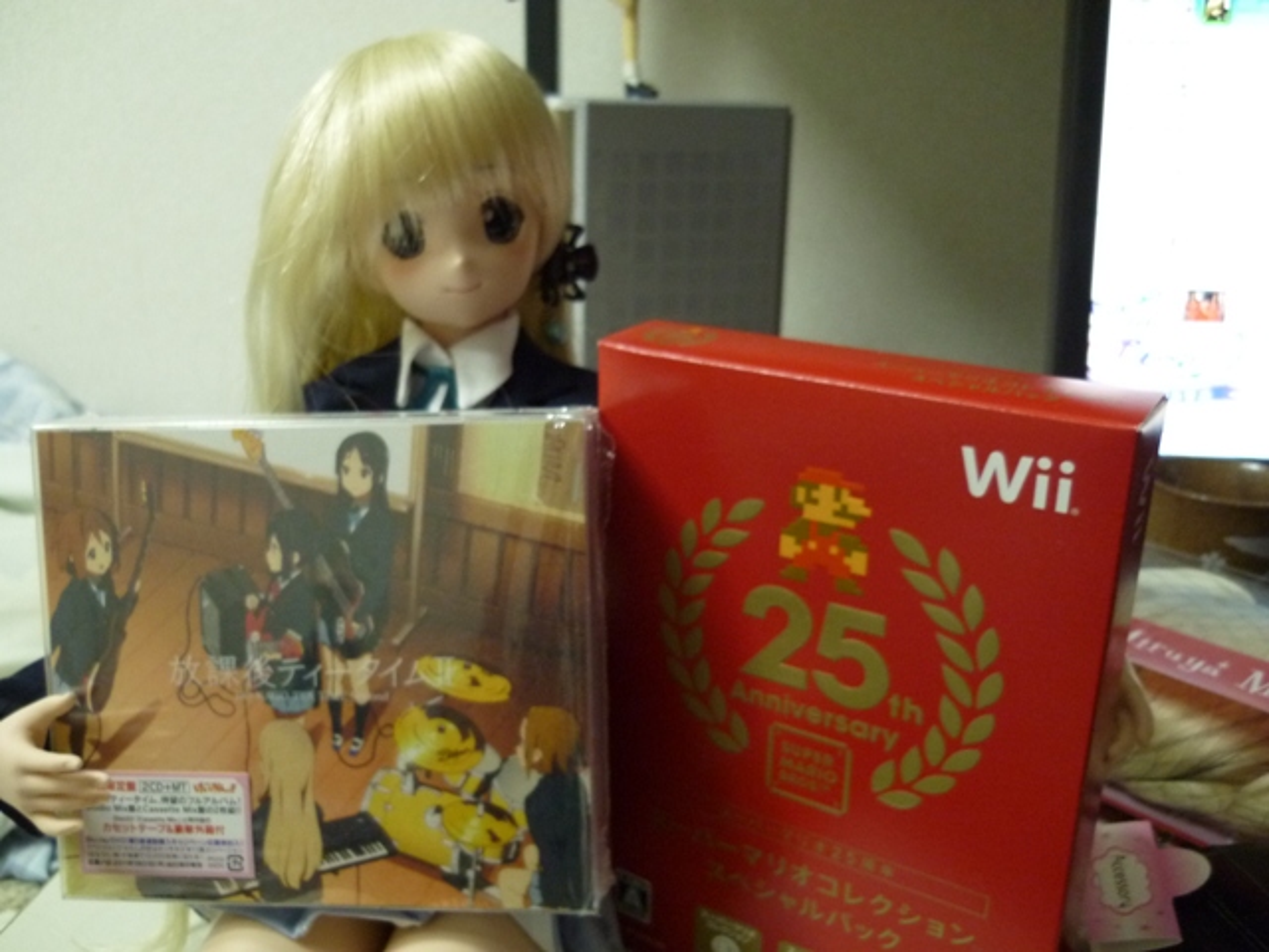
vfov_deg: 45.4
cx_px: 634
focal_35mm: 31
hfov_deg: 58.4
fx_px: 1136
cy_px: 476
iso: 400
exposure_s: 1/15
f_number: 2.8
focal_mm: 5.5
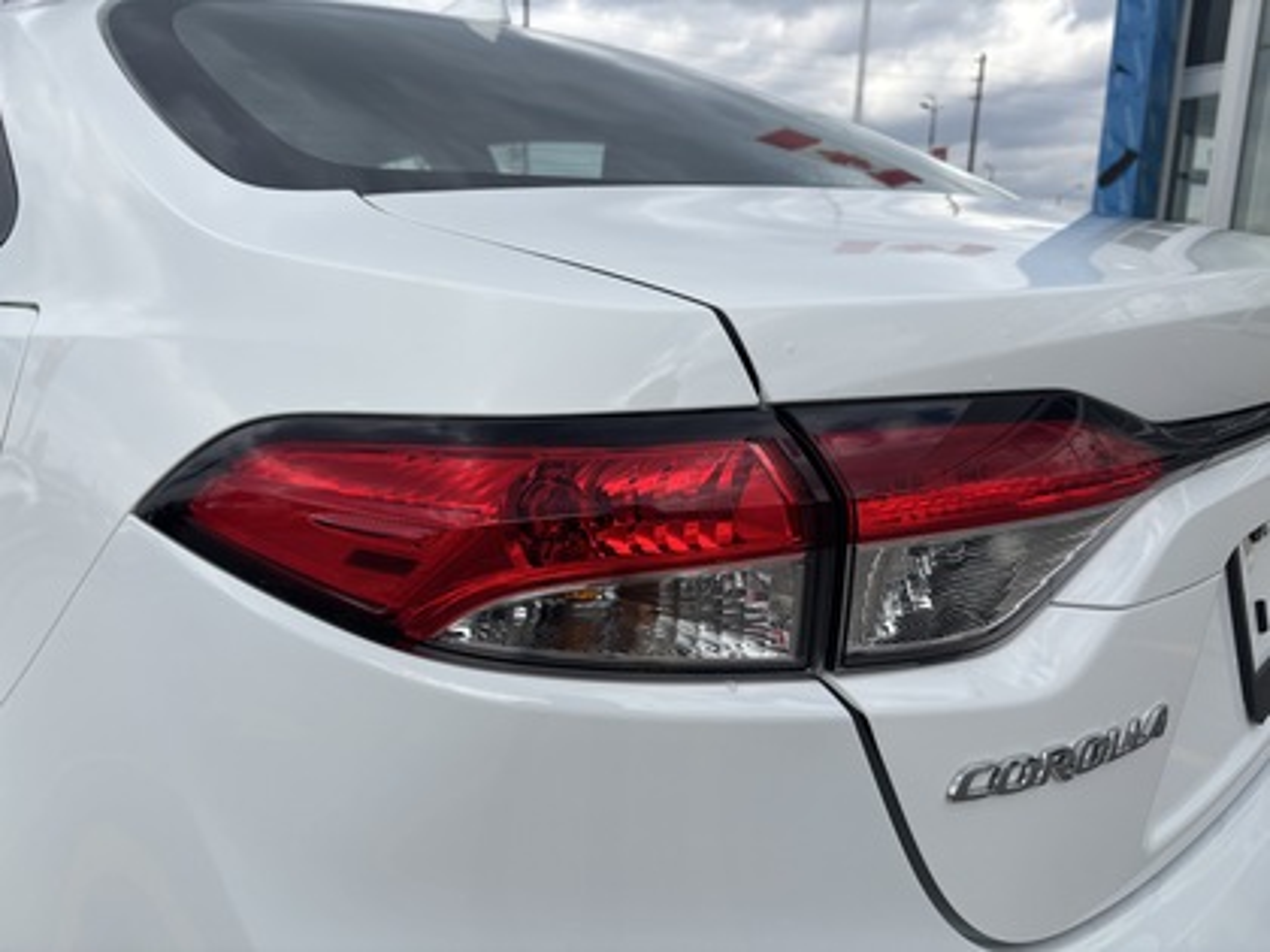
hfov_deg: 67.3
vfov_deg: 53.1
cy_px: 476
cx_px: 635
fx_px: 954
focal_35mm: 26
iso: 50
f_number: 1.6
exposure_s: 1/2857
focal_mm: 5.96
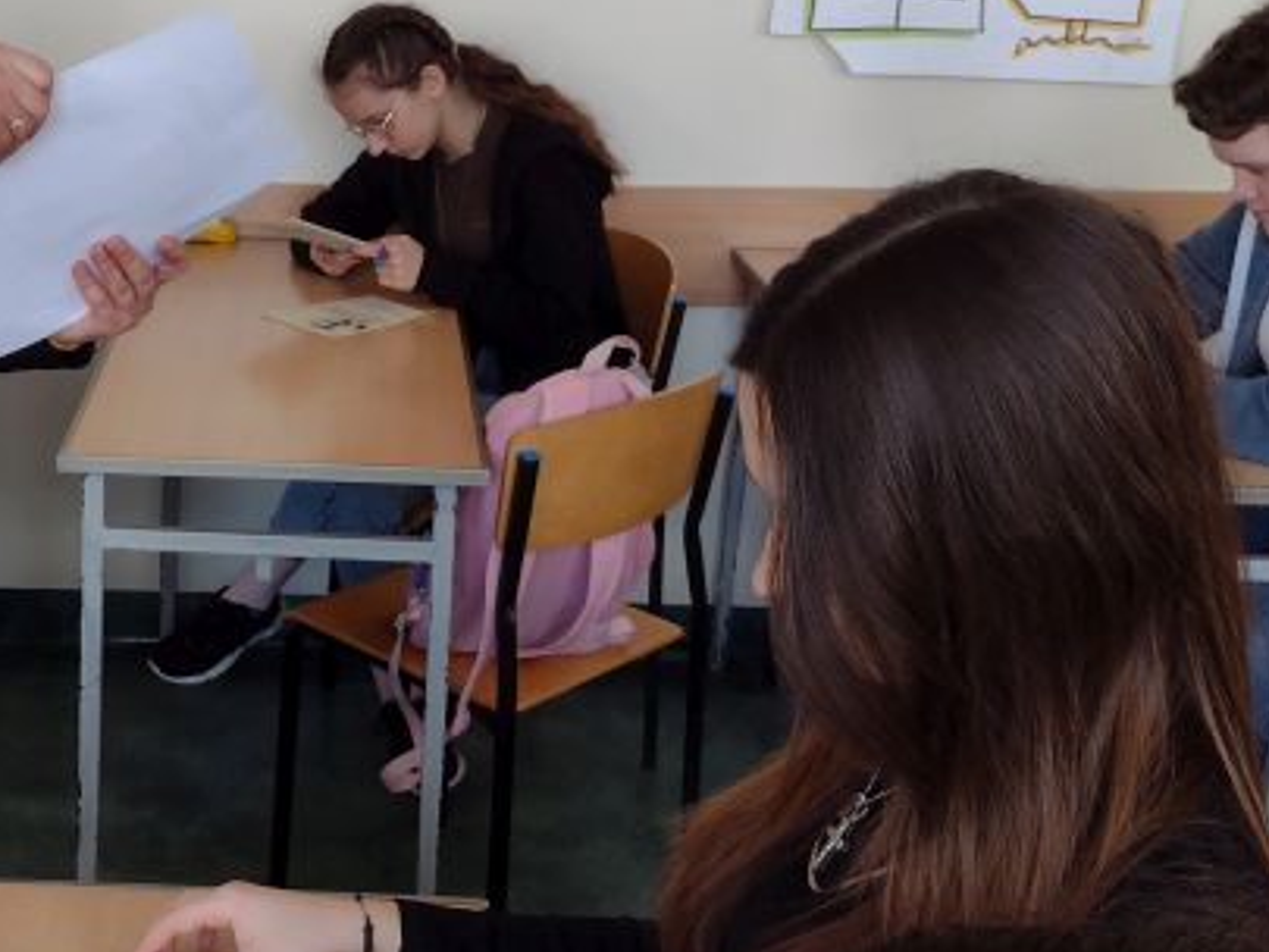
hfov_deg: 31.1
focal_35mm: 60
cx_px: 191
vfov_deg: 24.4
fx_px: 2200
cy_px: 540
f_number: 1.7
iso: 114
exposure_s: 1/100
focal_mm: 4.71
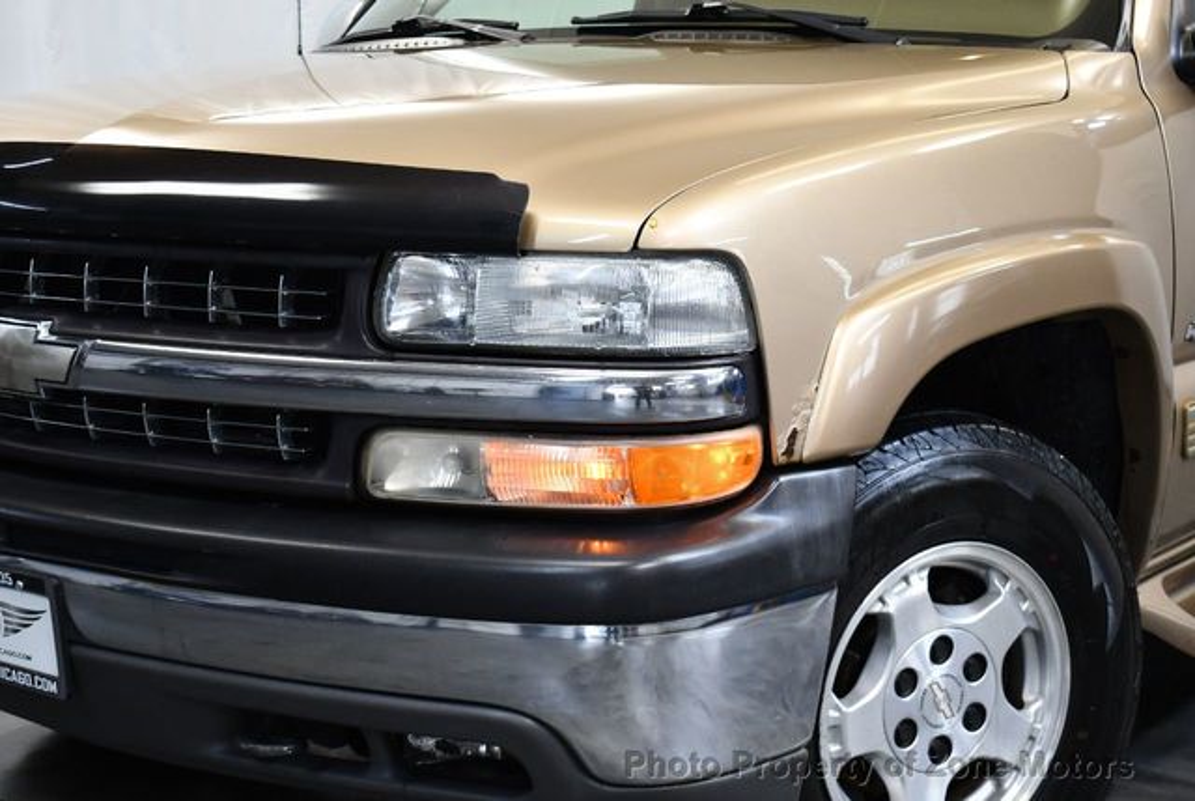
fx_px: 1995
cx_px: 598
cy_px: 400
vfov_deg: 22.7
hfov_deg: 33.3
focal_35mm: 60
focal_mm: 30
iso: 900
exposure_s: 1/125
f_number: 4.2
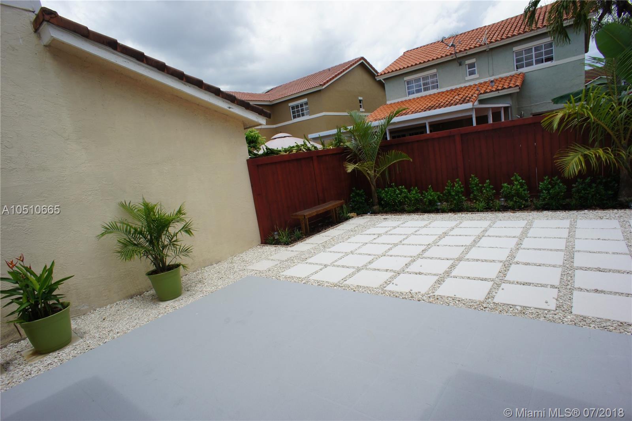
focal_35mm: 24
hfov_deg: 73.8
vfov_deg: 53.1
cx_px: 316
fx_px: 421
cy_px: 210
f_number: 11
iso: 200
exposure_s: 1/250
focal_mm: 16
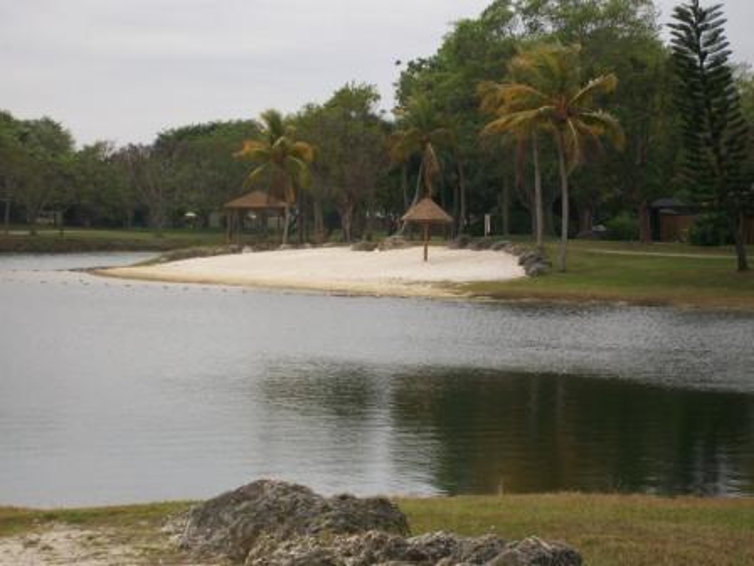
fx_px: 2352
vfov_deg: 13.7
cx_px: 377
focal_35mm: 108
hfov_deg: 18.2
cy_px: 283
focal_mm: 18
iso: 64
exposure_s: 1/160
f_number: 4.8
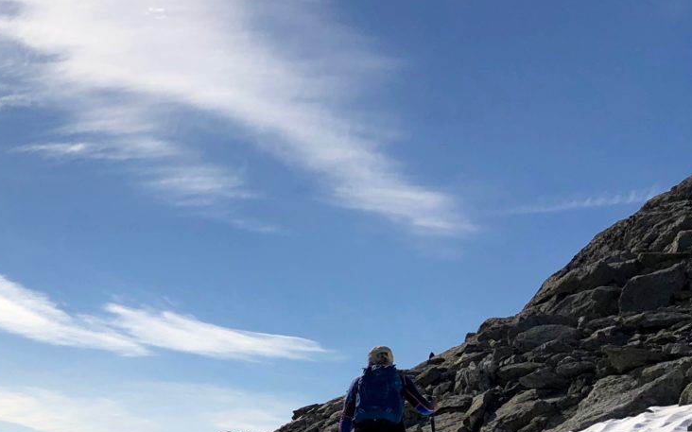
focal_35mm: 73
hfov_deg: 26.1
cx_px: -70
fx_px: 1376
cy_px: 545
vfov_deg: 16.9
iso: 25
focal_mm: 4
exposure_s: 1/6024
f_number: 1.8
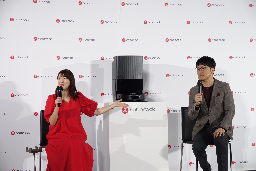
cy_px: 86
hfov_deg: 21.5
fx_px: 676
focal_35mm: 95
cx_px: 128
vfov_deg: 14.4
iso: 250
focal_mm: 34.68
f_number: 3.5
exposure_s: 1/100
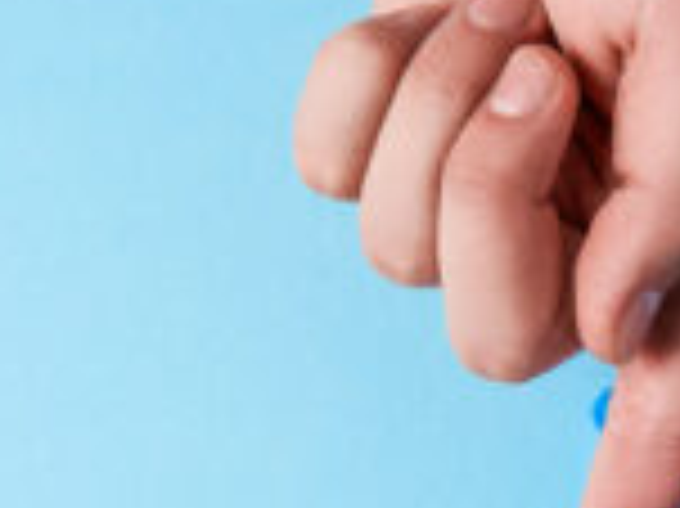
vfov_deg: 8.7
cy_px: 832
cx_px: 1099
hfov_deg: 11.3
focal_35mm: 166
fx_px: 3258
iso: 100
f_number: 10
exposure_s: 1/160
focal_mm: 34
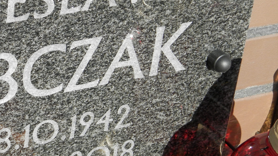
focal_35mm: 139
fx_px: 1025
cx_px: 42
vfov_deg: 8.7
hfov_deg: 15.3
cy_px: 85
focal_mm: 12.2
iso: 80
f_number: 4
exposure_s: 1/320
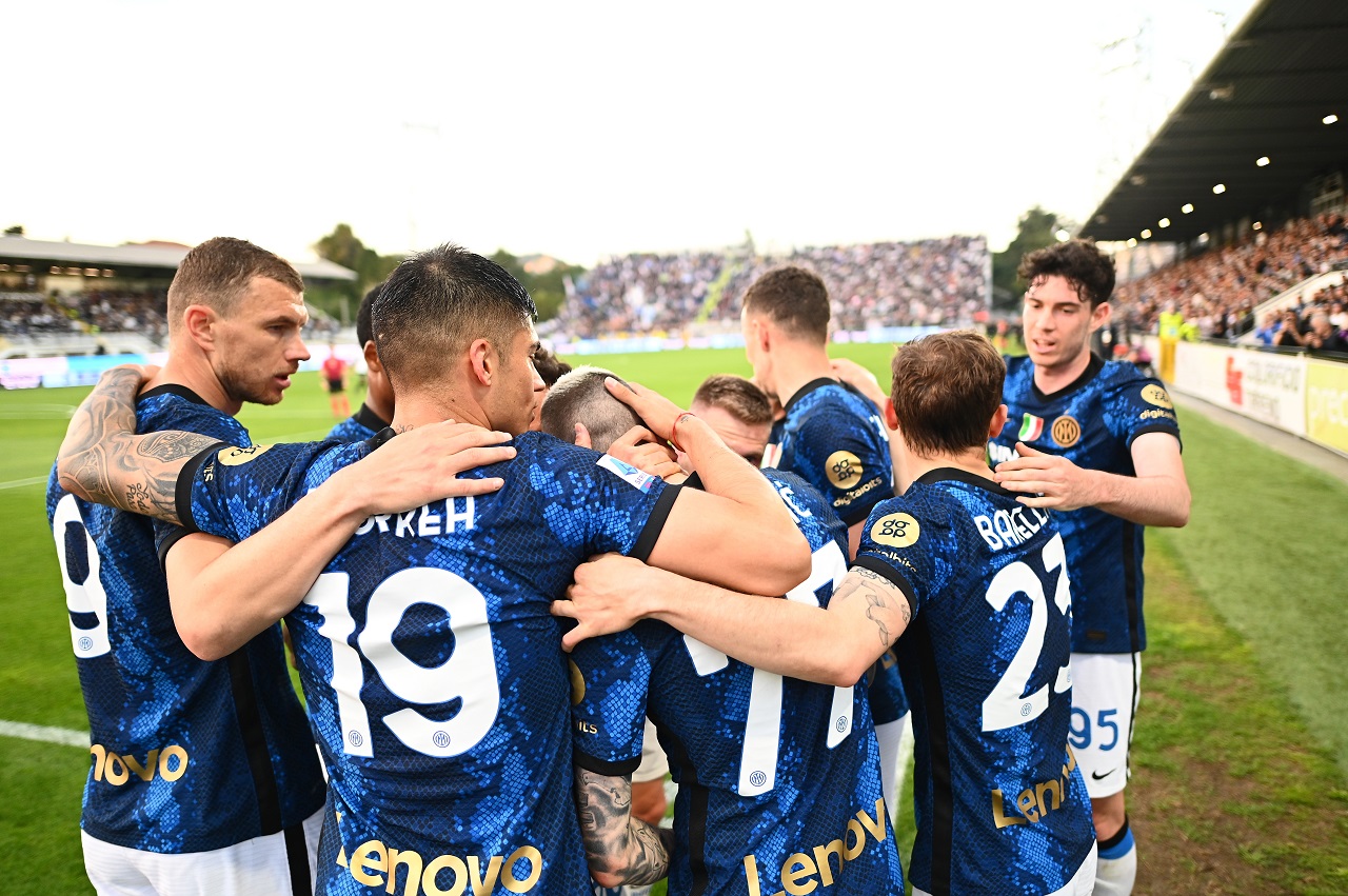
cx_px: 674
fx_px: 898
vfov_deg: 53.0
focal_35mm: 24
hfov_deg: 73.8
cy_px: 448
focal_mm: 24
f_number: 1.8
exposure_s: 1/1250
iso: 900
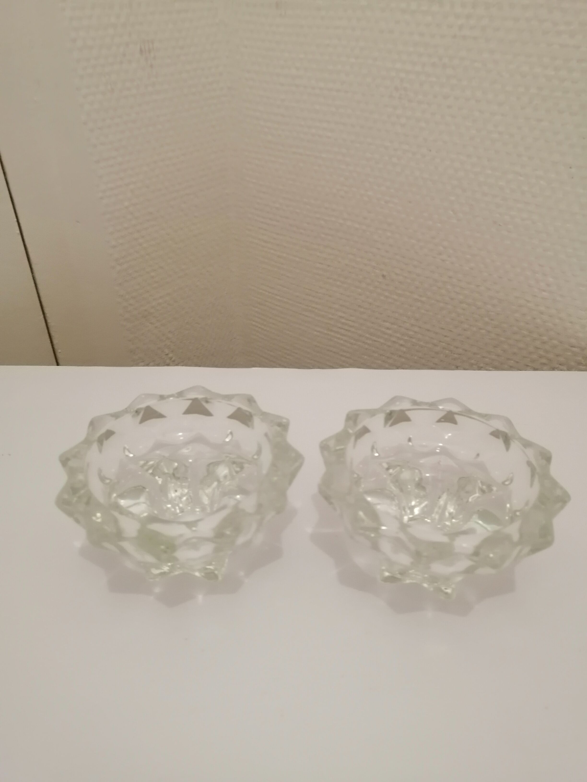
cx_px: 294
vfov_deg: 67.3
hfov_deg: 53.1
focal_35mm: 26
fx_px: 588
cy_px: 391
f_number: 1.8
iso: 250
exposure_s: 1/33.3
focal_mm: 3.96
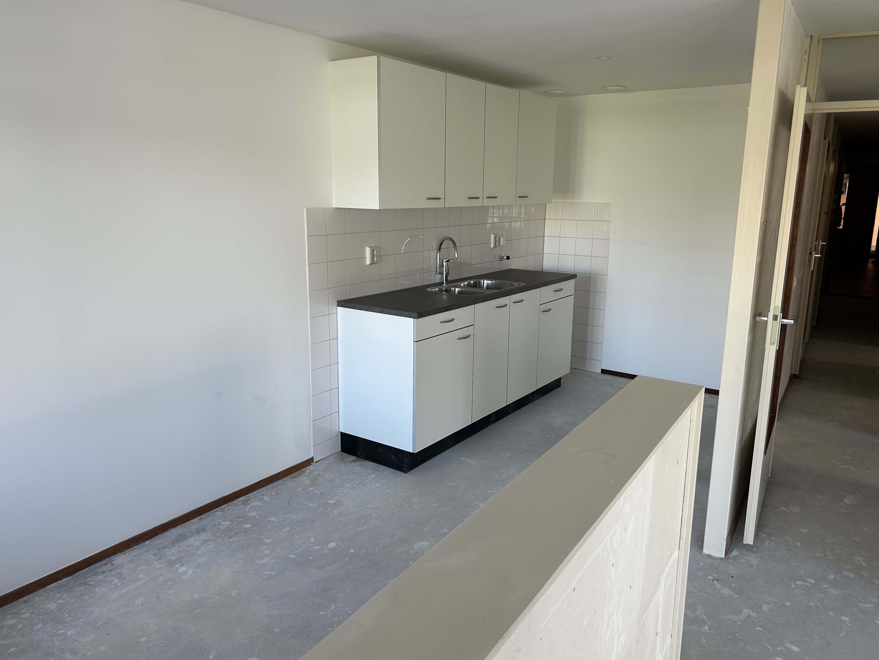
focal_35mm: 26
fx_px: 660
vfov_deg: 53.1
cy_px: 330
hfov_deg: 67.3
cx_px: 440
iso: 64
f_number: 1.5
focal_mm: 5.7
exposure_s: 1/121
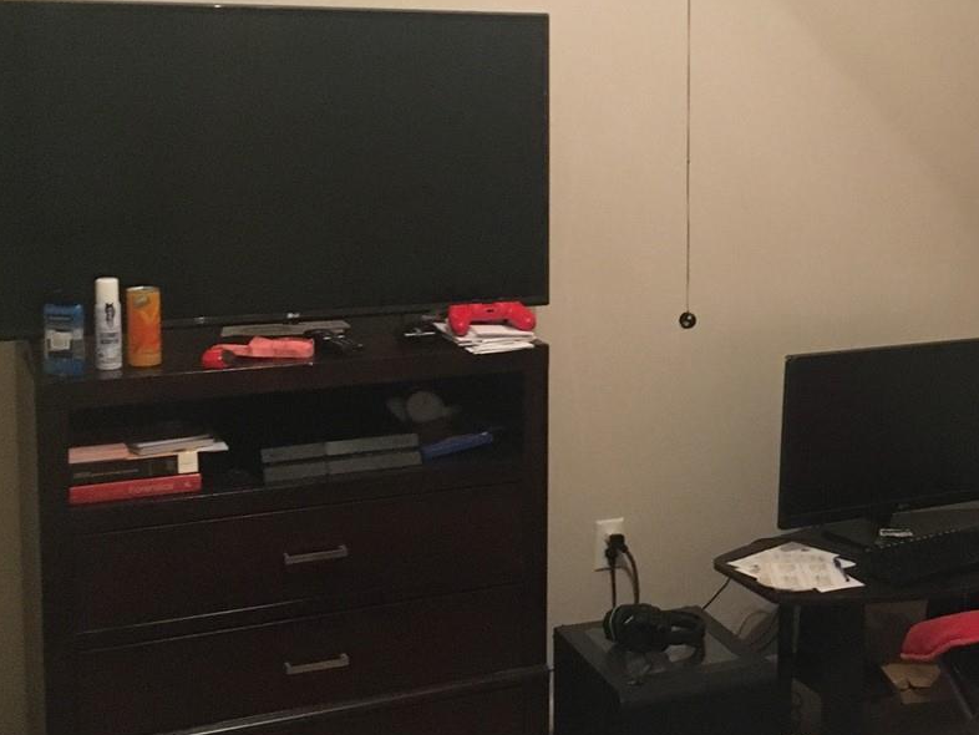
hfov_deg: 31.4
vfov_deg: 24.7
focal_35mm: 59
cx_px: 851
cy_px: 244
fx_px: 1669
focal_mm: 4.15
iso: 400
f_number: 2.2
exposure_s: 1/15
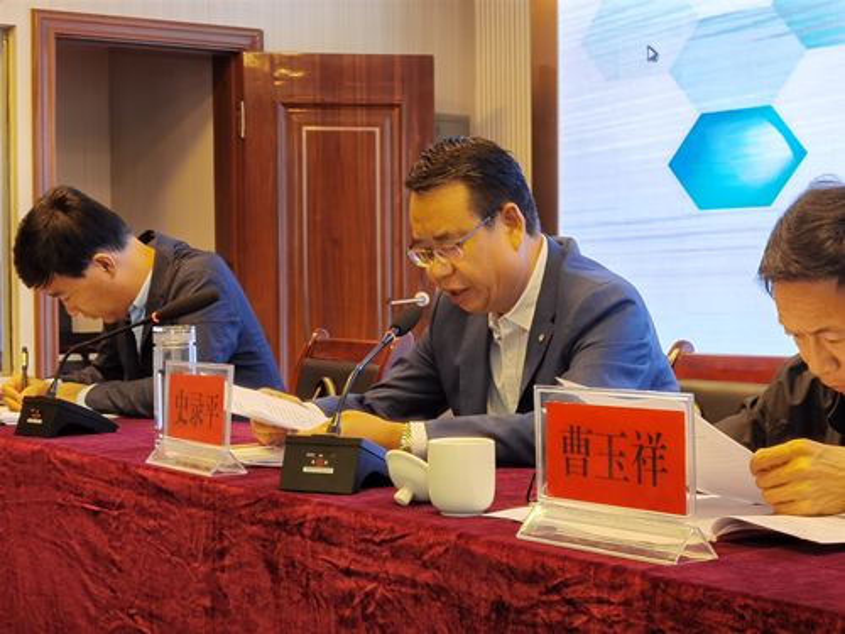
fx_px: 1562
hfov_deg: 30.3
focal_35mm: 64
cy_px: 317
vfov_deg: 22.9
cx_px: 422
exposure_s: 1/65.8
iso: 50
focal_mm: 6.71
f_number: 1.9
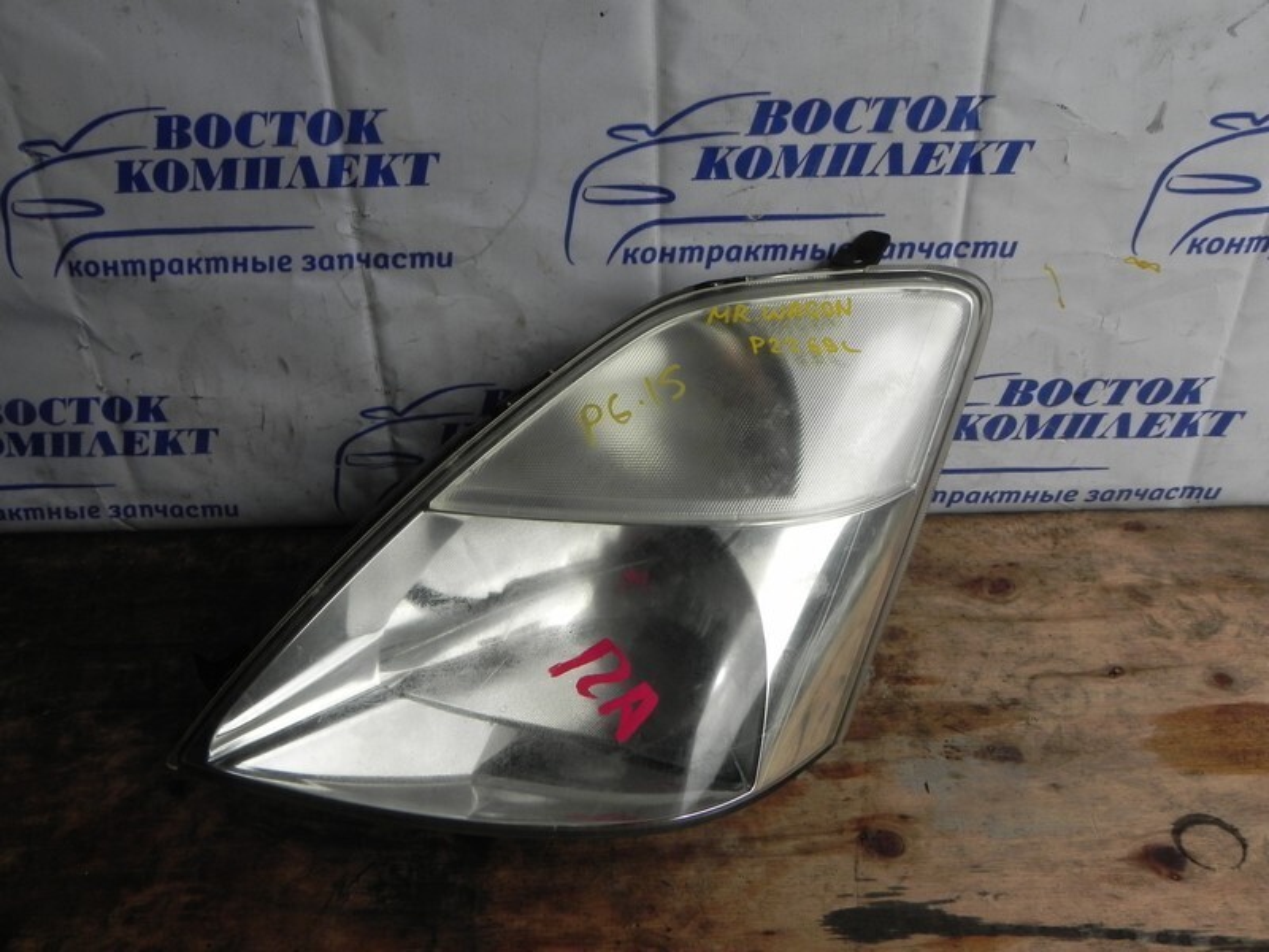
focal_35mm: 26
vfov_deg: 53.1
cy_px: 476
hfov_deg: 67.3
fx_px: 953
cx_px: 634
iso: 160
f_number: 6.3
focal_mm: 4.6
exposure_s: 1/259
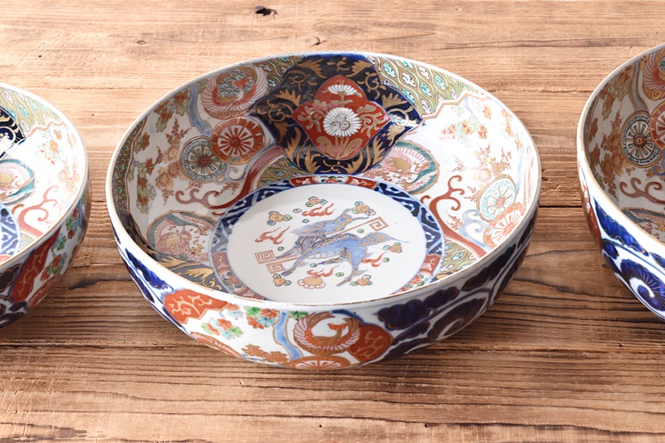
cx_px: 332
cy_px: 222
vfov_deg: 16.5
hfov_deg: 24.6
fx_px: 1524
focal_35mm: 82
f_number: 10
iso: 800
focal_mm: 55
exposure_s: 1/1.6
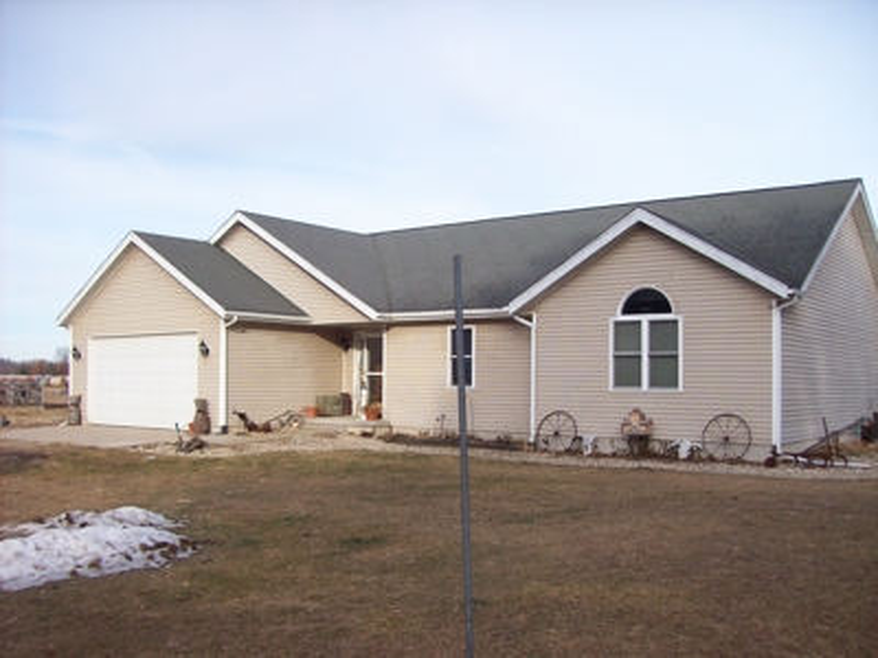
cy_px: 329
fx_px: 913
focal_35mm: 36
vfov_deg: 39.7
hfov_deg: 51.4
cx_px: 439
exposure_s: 1/818
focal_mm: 6
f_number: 2.7
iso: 80
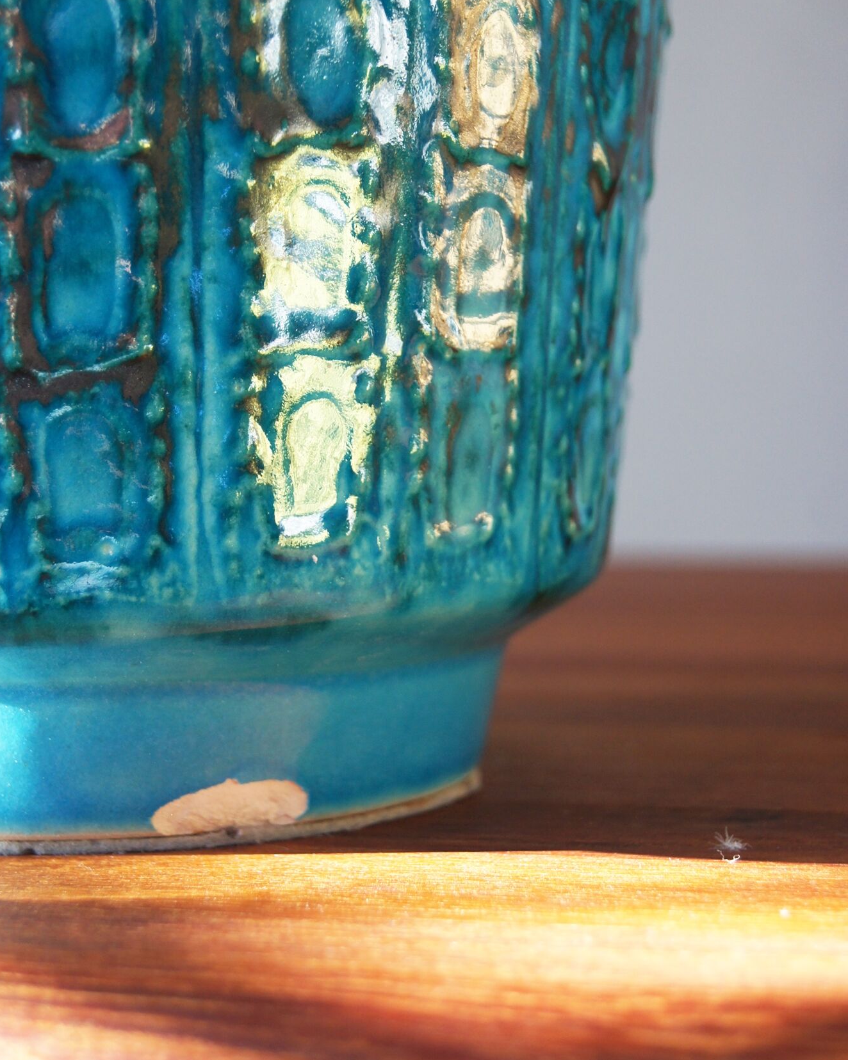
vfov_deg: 24.9
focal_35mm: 77
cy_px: 526
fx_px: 2402
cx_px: 424
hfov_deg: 20.0
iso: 400
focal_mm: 45
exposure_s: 1/125
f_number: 5.6
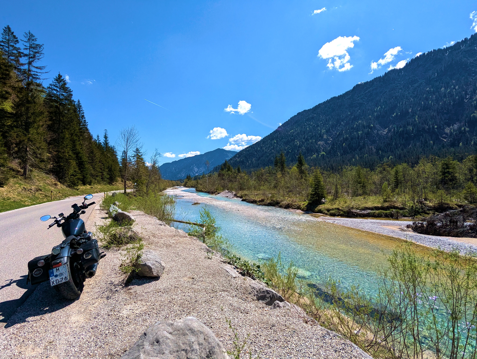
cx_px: 238
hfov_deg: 94.4
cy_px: 180
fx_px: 221
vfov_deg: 78.2
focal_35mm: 16
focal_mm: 2.35
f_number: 2.2
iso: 53
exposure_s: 1/2907
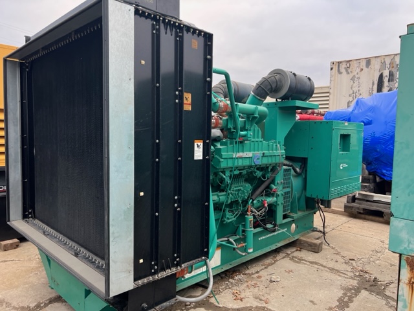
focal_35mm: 26
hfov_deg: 67.3
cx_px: 207
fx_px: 311
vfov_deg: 53.1
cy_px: 156
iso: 64
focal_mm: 5.7
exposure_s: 1/160
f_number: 1.5
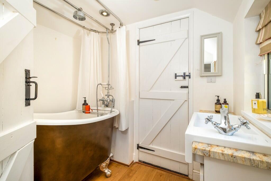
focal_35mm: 16
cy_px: 90
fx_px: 120
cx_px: 136
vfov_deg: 73.8
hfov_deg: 96.7
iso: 200
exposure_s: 1/40
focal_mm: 10.5
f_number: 7.1
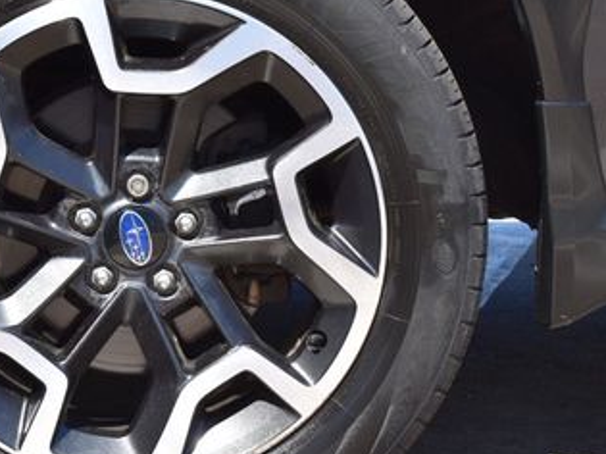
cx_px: 129
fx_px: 2152
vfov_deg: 12.0
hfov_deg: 15.9
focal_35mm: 123
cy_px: 210
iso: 400
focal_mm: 42
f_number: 10
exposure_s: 1/320
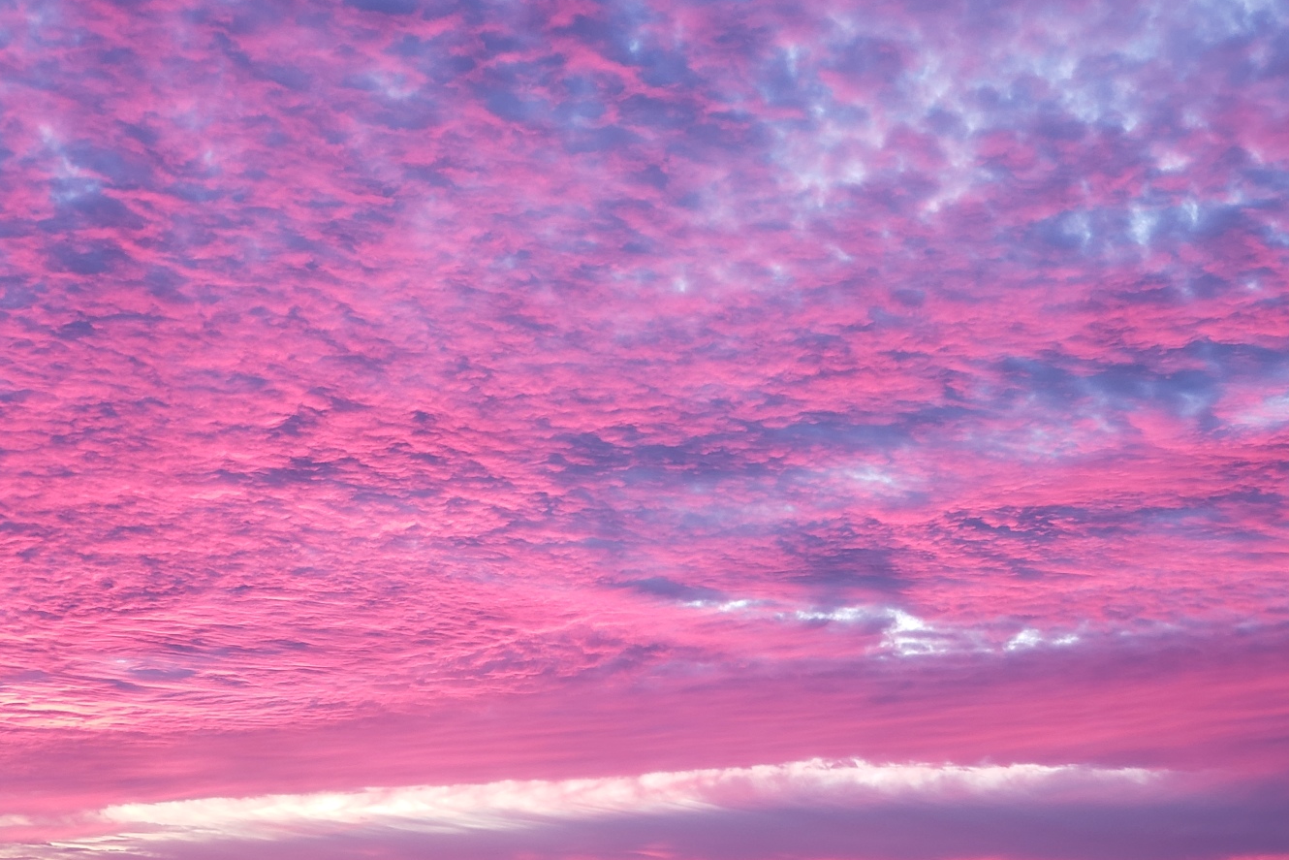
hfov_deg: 32.9
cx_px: 580
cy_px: 492
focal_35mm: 61
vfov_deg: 22.2
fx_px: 2184
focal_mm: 6
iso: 80
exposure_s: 1/24
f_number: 2.4
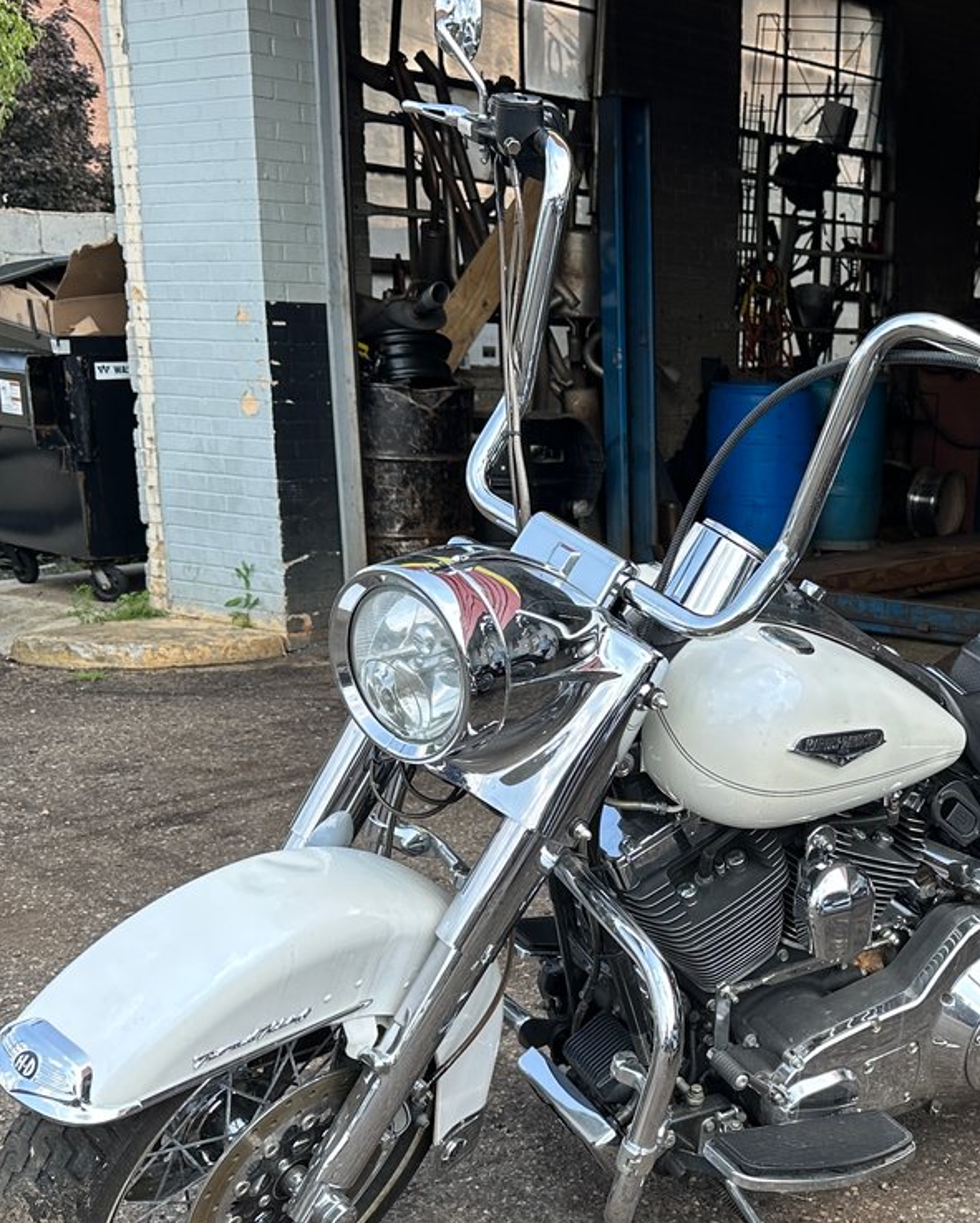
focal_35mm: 48
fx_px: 1739
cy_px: 803
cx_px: 802
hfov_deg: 30.6
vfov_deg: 38.4
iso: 80
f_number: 1.78
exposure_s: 1/879
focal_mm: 6.86
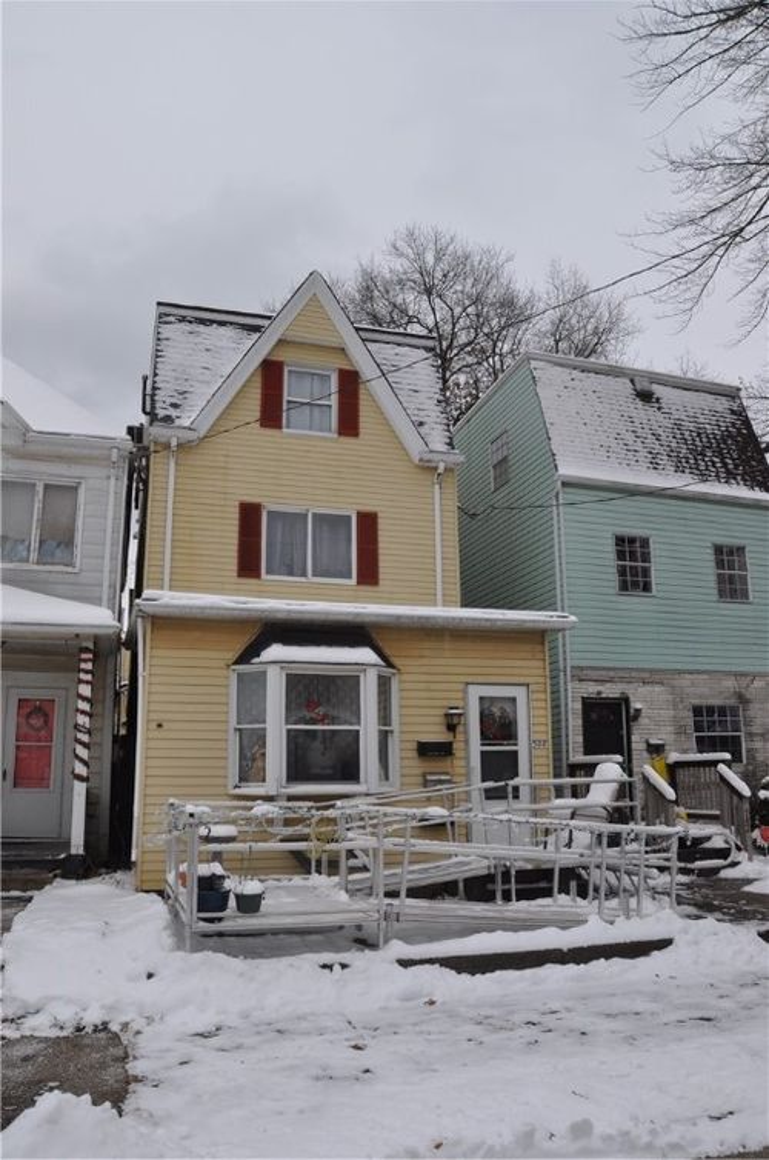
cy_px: 580
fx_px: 868
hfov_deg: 47.8
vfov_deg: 67.5
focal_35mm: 27
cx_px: 384
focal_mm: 18
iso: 200
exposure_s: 1/320
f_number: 9
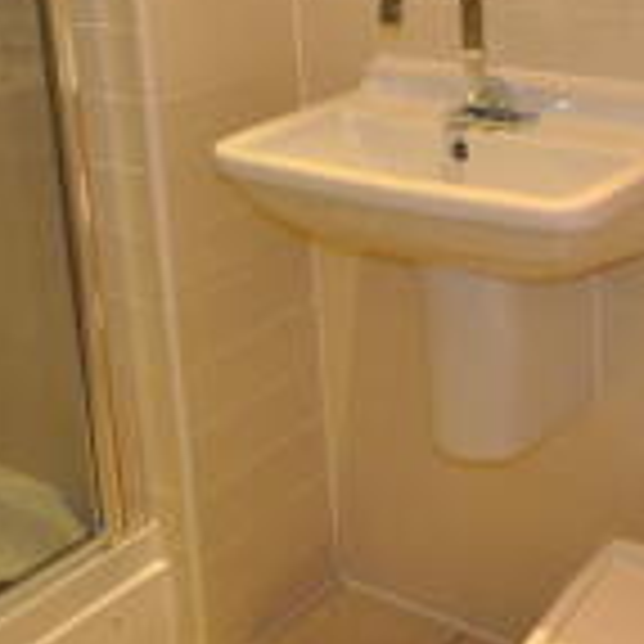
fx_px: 1335
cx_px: 387
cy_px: 106
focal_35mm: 63
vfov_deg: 26.5
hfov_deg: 27.1
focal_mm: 15
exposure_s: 1/80
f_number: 4
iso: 800
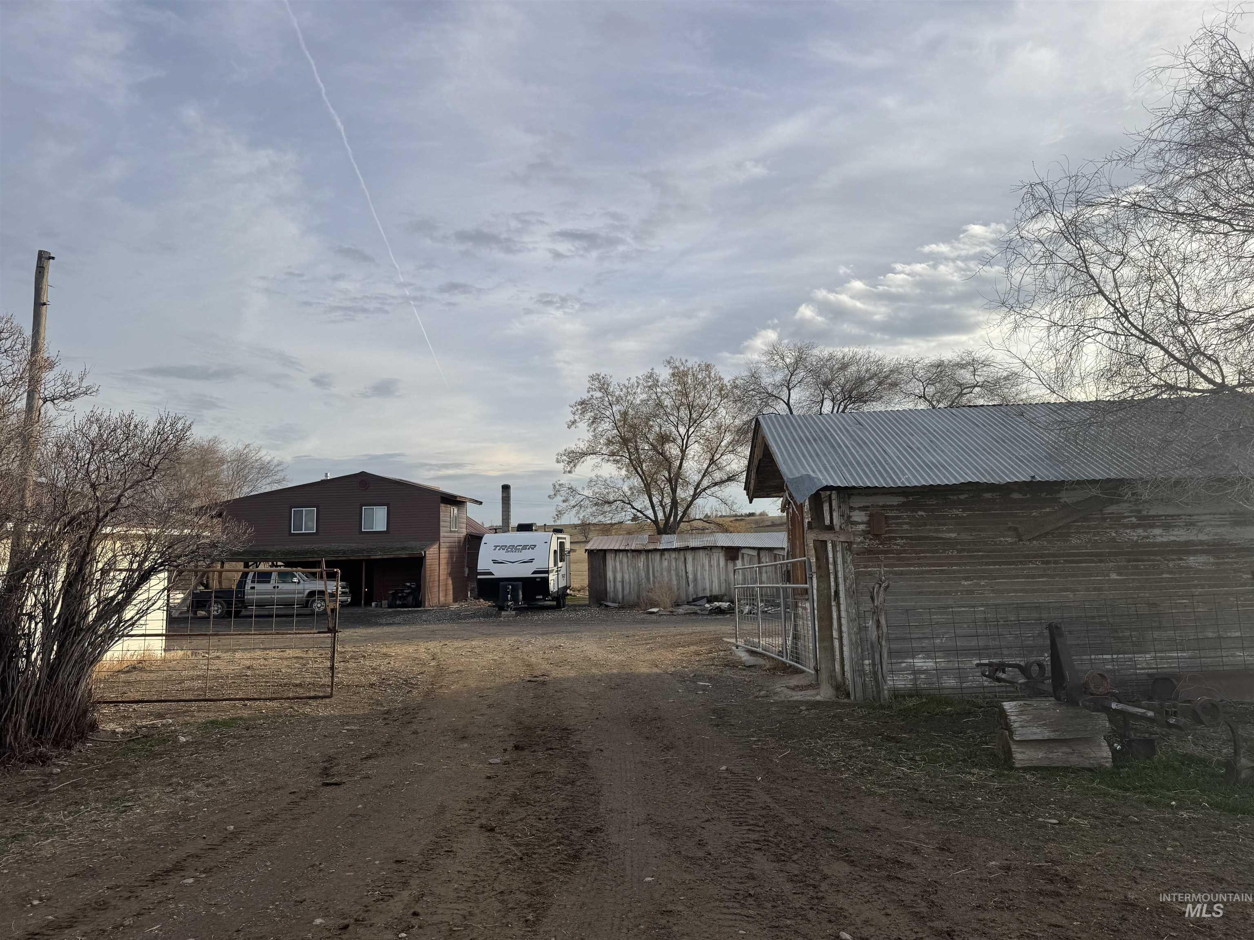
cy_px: 470
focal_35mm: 24
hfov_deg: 71.6
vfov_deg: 56.8
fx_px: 869
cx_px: 627
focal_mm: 6.76
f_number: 1.78
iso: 80
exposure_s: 1/3096
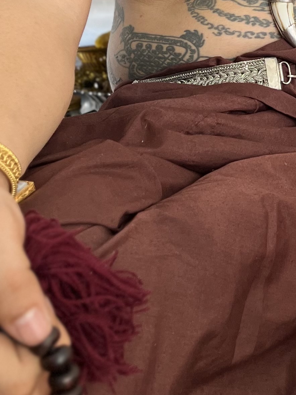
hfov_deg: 16.1
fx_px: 1015
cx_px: 335
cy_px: -51
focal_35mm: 89
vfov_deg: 20.8
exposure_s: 1/50
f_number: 1.5
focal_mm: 5.7
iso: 100
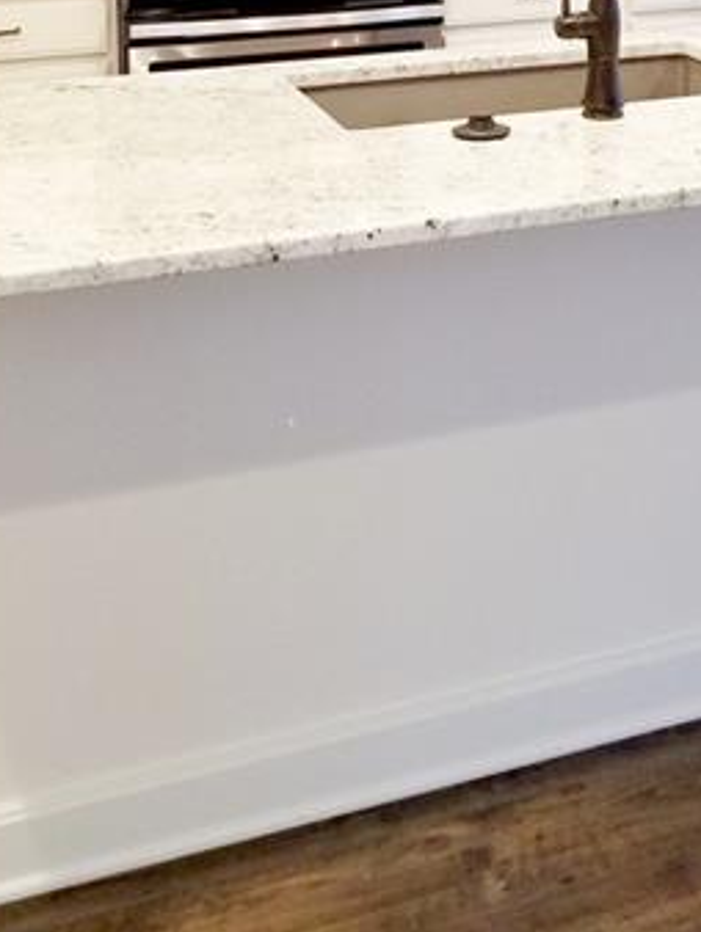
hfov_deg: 24.4
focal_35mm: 59
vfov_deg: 30.0
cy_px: -36
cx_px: 580
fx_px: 1591
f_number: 1.7
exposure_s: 1/40
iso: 160
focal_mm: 4.25
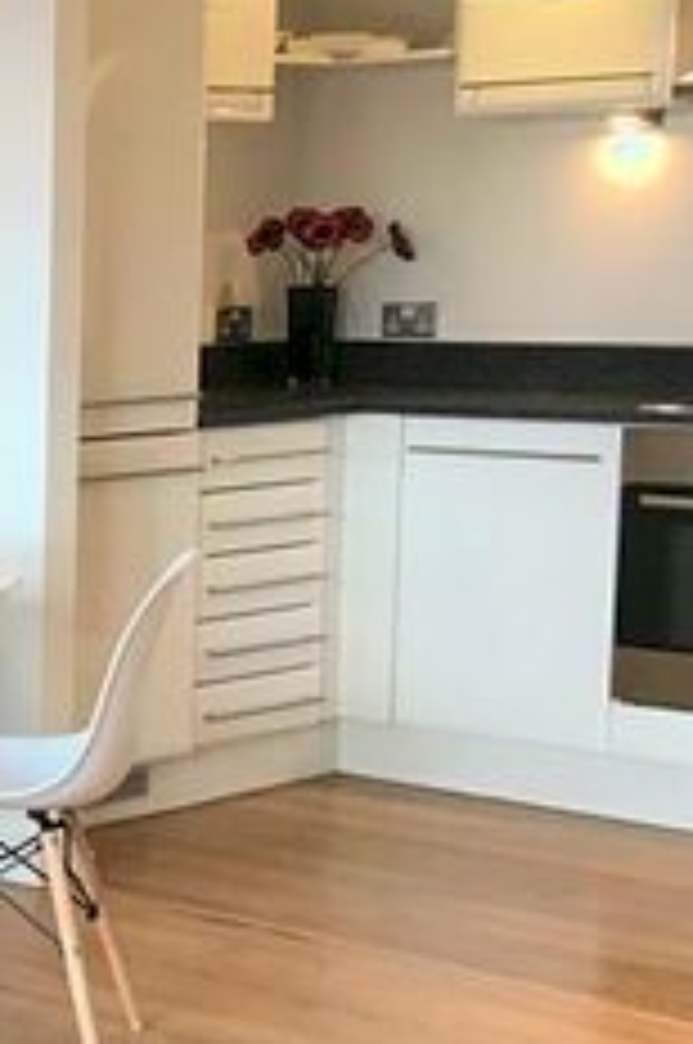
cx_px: -742
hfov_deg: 13.1
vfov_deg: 23.1
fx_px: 2548
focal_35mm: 88
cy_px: 619
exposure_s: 1/33
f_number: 1.8
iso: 32
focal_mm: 3.99
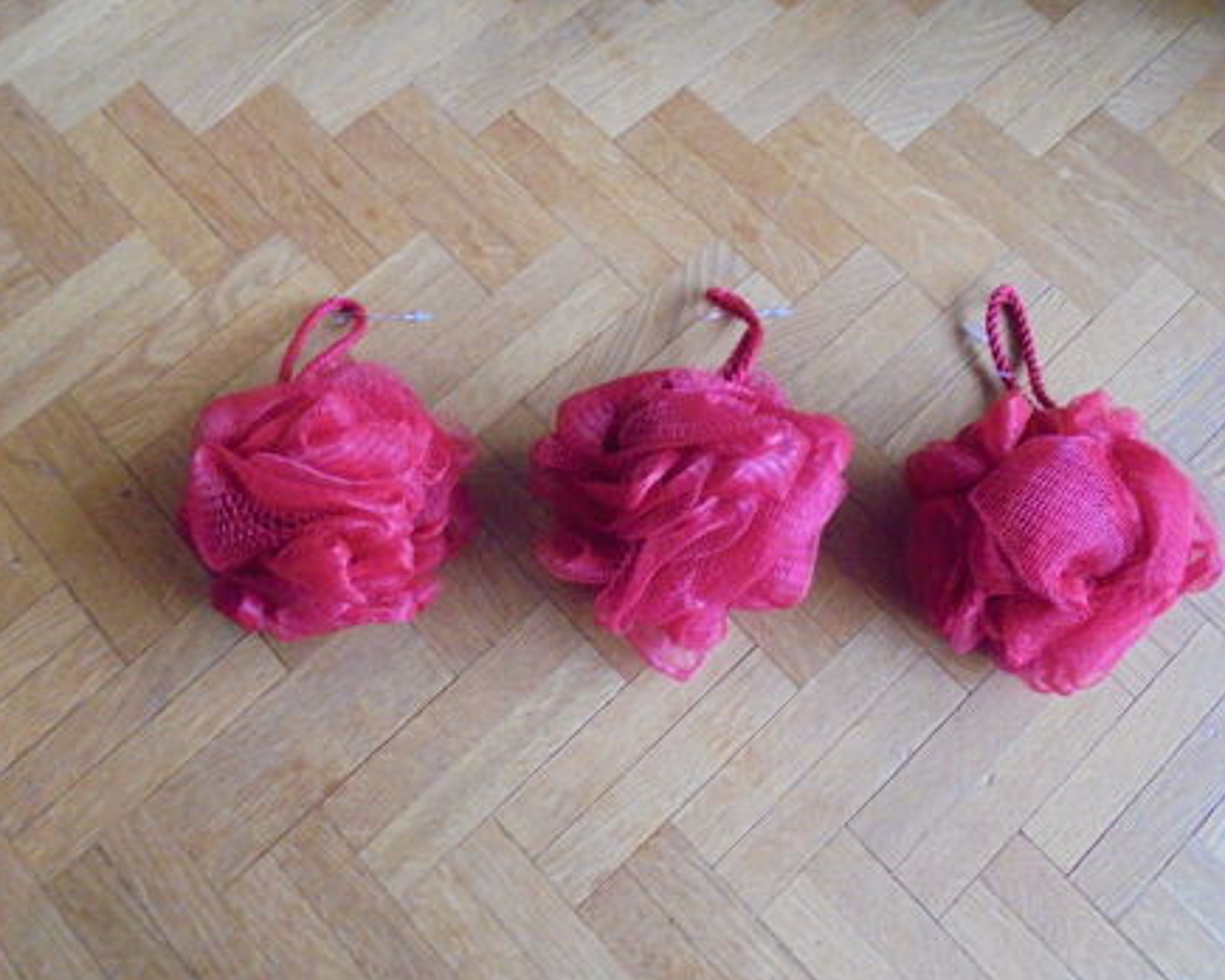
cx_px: 639
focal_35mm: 28
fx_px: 1015
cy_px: 501
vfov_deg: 51.5
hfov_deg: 62.2
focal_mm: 4.6
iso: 800
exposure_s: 1/30
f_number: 3.5
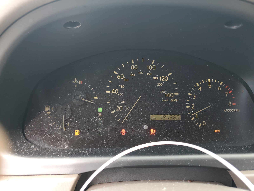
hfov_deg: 67.3
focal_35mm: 26
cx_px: 127
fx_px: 191
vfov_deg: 53.1
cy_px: 96
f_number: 1.5
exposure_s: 1/60.2
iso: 71
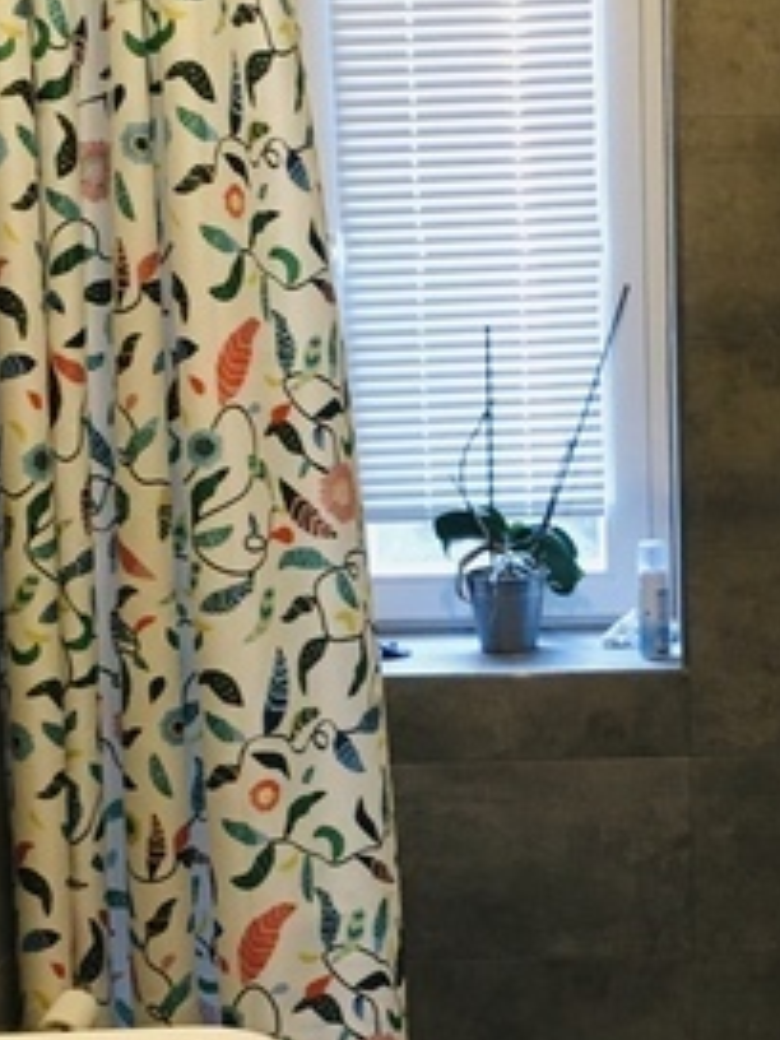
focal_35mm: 82
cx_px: 623
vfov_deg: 23.7
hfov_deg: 17.8
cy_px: 684
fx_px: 2464
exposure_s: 1/33
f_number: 2.2
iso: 160
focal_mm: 4.15
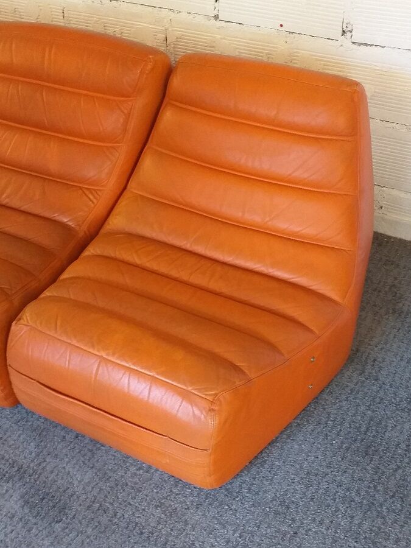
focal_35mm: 26
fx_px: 412
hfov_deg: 53.1
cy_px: 274
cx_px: 206
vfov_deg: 67.3
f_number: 1.9
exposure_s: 1/25
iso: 250
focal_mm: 3.6
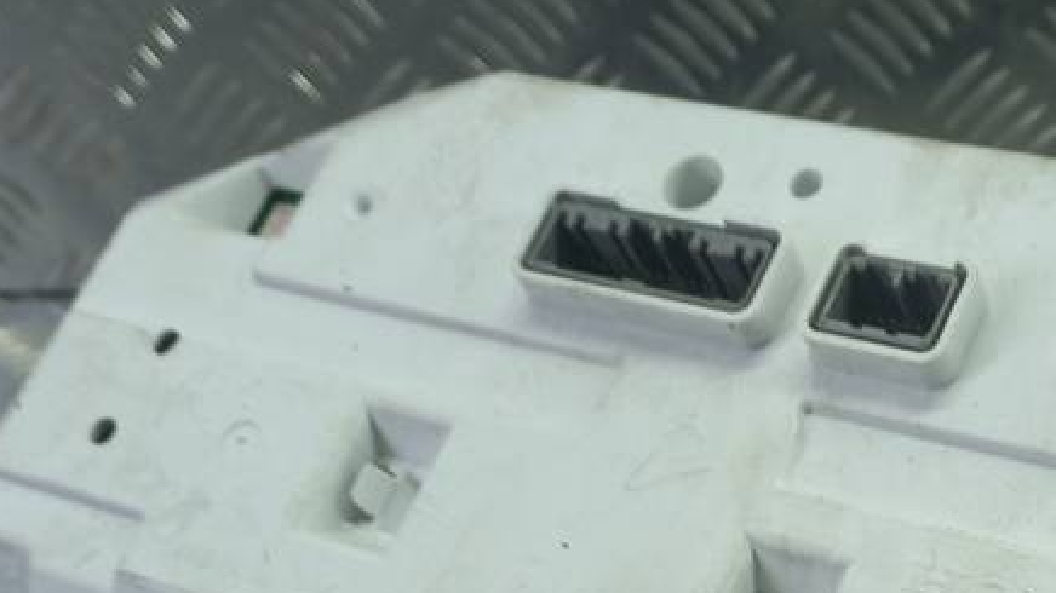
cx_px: 843
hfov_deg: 32.0
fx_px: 1792
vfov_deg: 18.0
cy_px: 685
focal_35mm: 64
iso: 50
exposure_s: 1/50
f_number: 1.8
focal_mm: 4.6
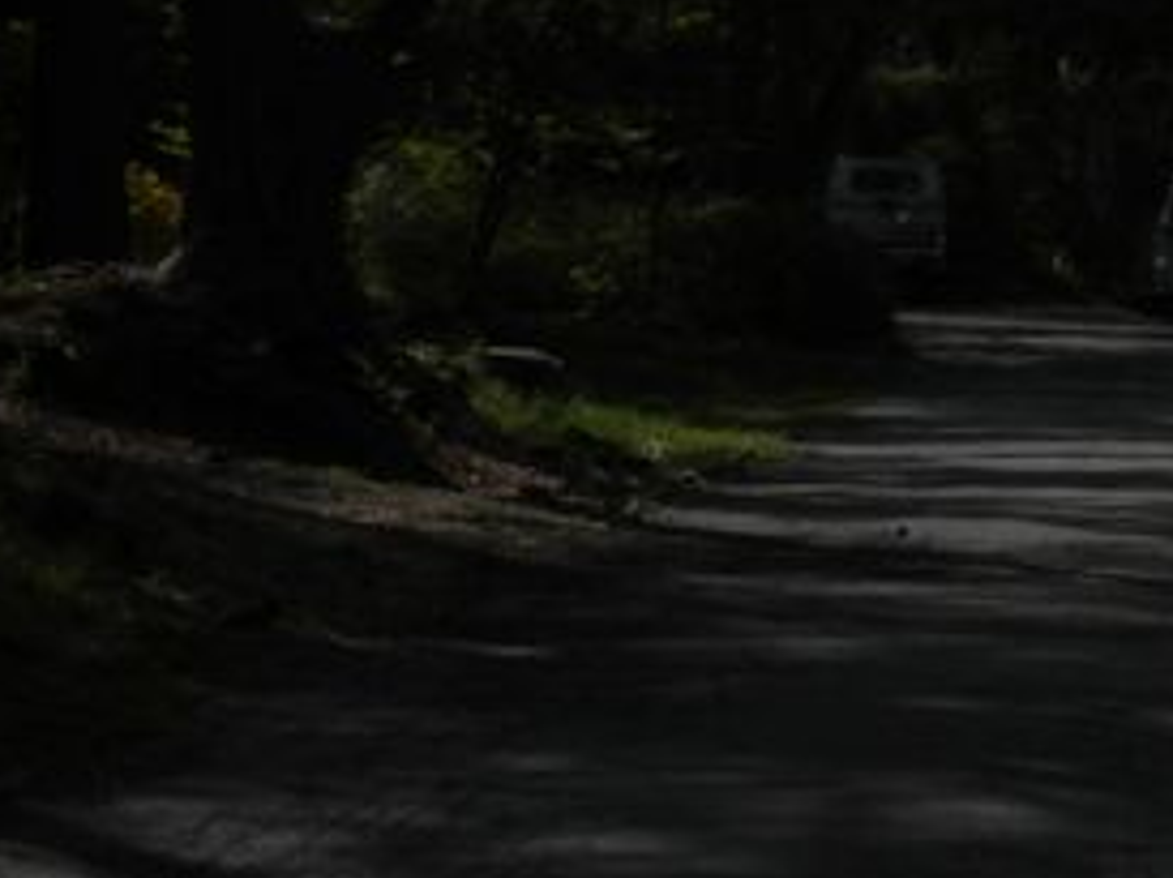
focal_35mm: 234
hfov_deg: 8.3
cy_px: -343
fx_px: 7922
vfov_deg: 6.3
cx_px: 1563
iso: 80
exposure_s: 1/160
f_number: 13.1
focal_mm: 14.4
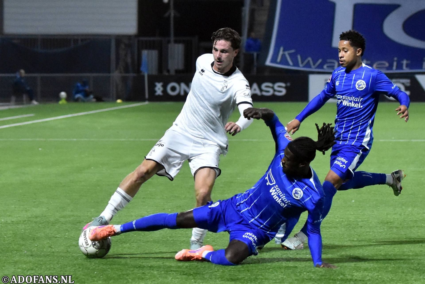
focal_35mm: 123
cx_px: 212
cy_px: 142
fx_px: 1452
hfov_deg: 16.7
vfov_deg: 11.1
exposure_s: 1/640
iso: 2500
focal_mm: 82
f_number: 2.8
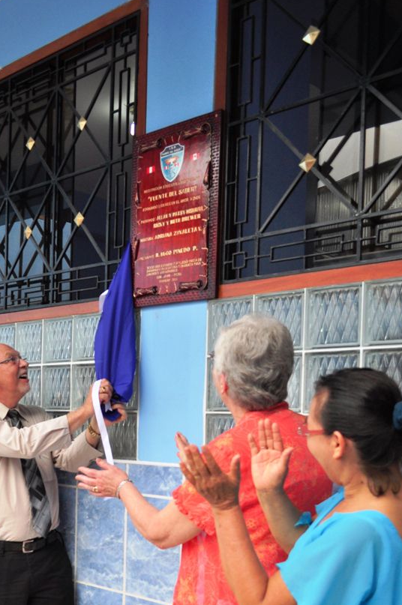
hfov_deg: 30.8
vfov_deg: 44.1
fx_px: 722
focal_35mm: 43
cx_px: 122
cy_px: 449
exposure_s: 1/1000
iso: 400
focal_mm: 18
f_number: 4.5
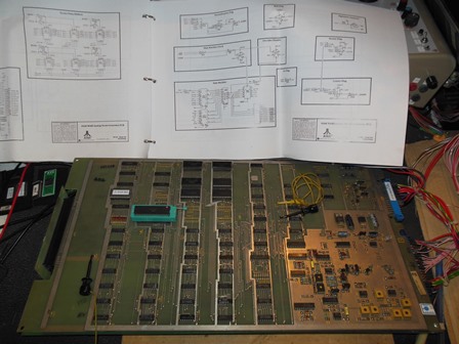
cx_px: 230
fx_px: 331
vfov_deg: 54.9
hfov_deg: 69.4
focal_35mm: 25
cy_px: 172
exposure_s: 1/25
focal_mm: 4.5
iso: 125
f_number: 3.2
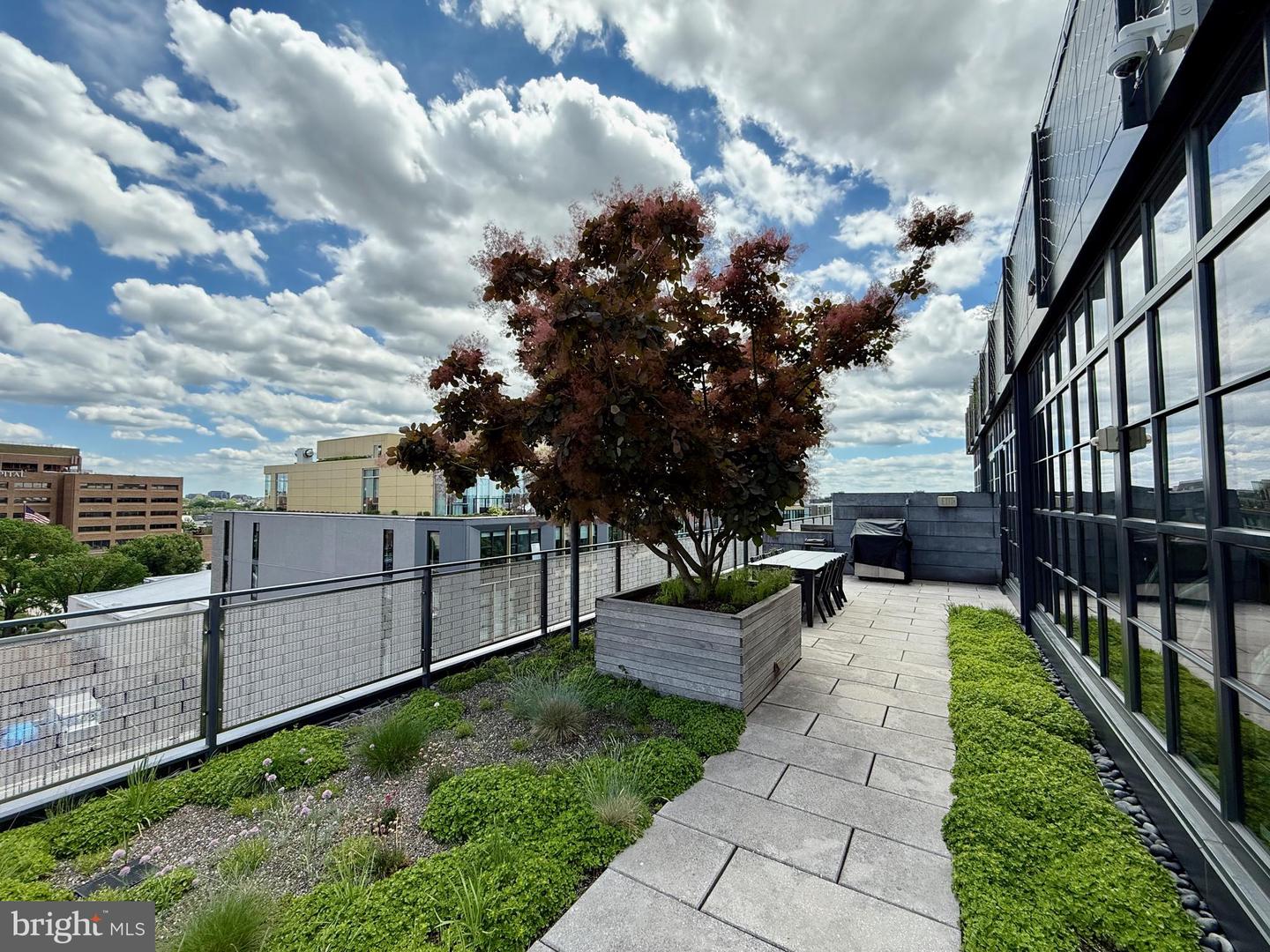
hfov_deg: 102.1
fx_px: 514
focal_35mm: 14
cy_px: 476
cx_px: 635
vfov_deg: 85.7
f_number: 2.2
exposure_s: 1/1189
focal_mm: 2.22
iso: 64
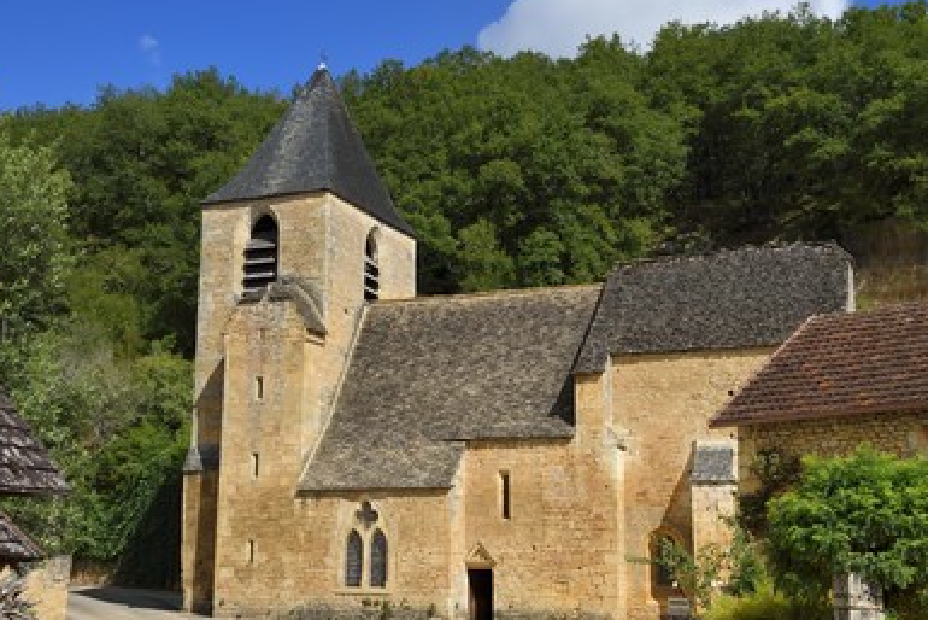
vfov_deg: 28.1
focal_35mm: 48
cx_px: 477
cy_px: 323
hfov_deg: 41.1
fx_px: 1238
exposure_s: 1/250
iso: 200
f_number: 13
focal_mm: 44
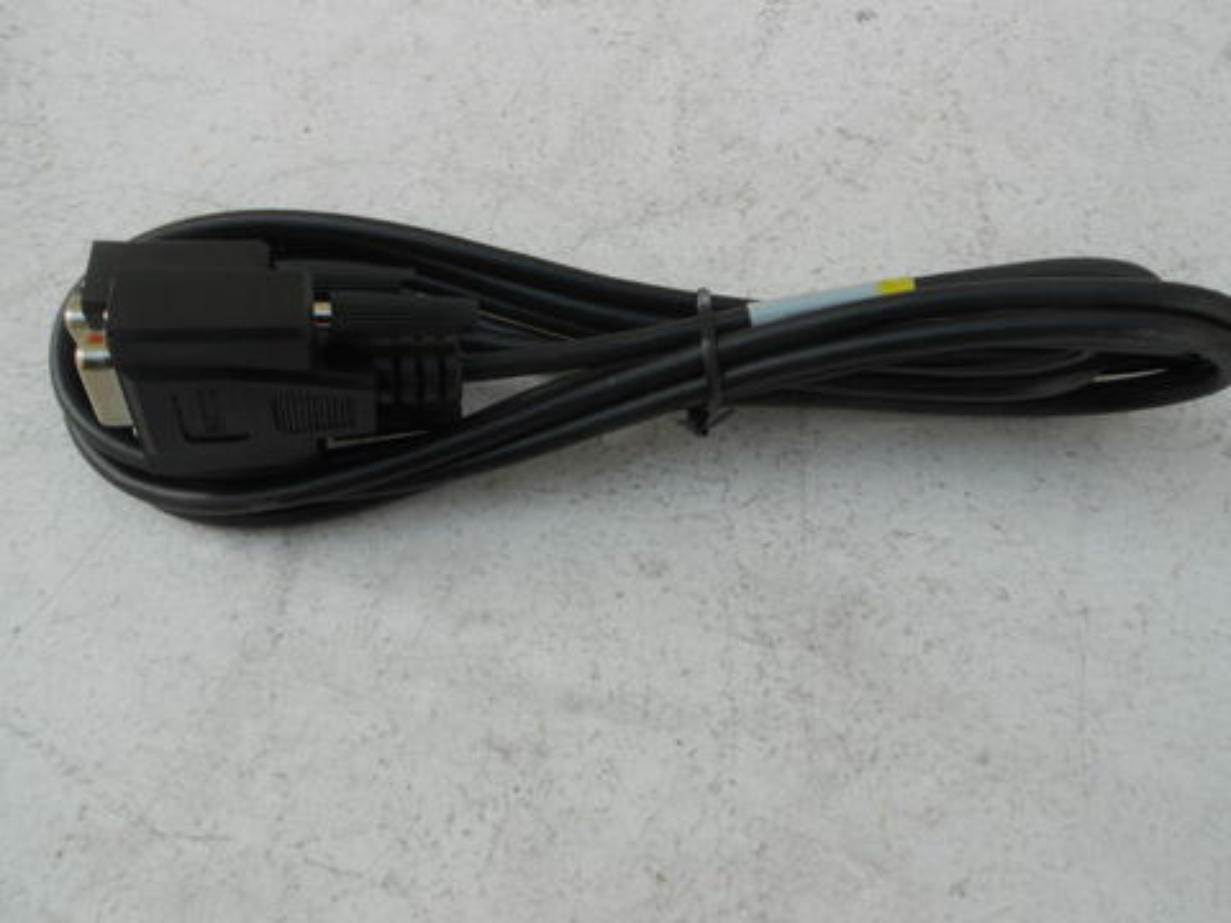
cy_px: 462
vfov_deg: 53.1
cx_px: 616
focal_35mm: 26
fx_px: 925
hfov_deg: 67.3
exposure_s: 1/400
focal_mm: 4.6
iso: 80
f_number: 3.2
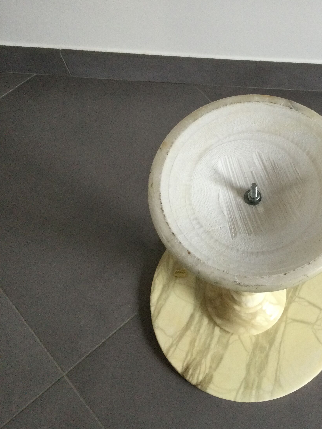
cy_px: 196
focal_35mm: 46
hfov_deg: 31.0
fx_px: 571
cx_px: 237
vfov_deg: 41.2
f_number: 2.4
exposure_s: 1/33
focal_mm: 3.3
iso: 50
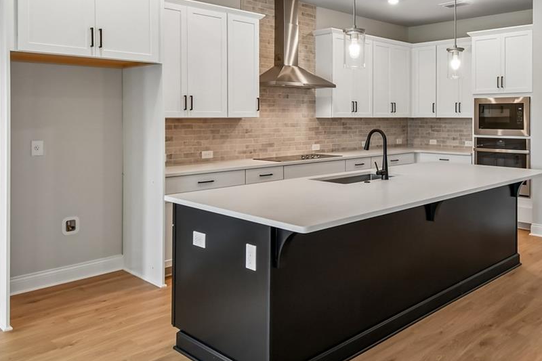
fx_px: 452
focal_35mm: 30
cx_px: 392
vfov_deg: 43.2
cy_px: 131
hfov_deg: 59.3
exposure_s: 1/13
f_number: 7.1
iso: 100
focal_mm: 10
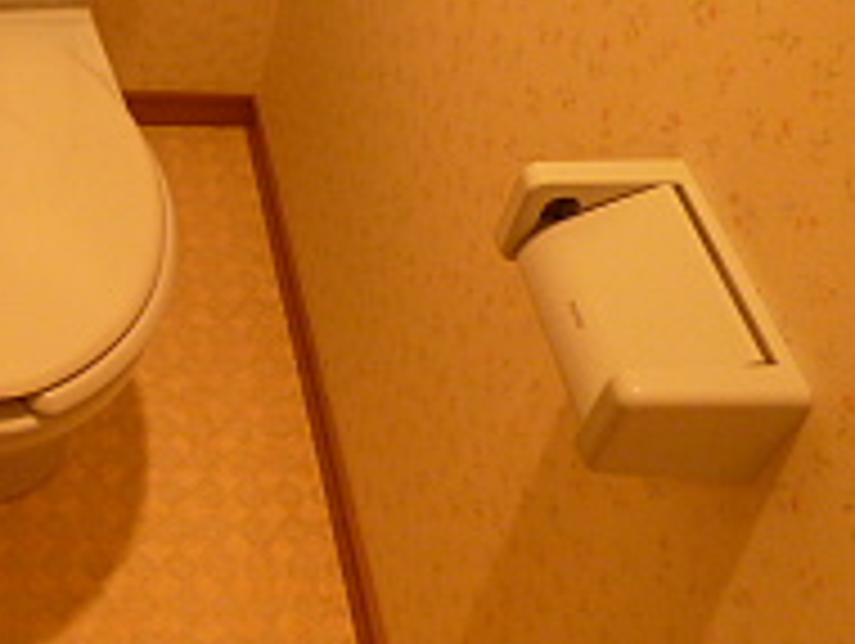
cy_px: 61
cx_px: -27
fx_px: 1311
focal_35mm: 53
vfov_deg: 26.6
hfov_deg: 32.8
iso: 400
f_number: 2.5
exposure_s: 1/40
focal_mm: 4.3
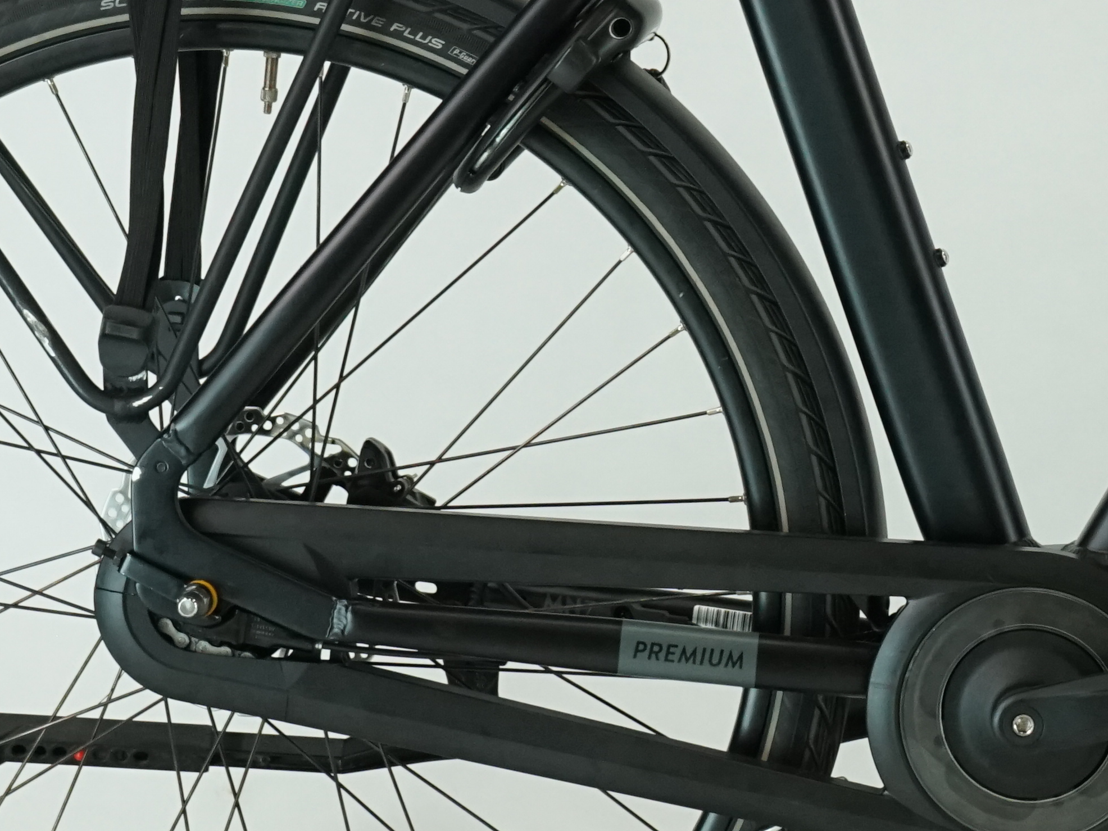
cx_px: 1244
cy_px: 180
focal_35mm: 196
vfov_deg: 7.6
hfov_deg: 10.0
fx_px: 6274
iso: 2000
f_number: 8
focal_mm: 67
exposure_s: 1/200
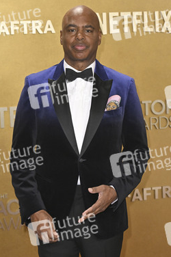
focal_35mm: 85
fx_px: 607
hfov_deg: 16.0
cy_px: 127
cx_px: 83
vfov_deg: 23.9
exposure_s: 1/320
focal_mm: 80
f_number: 5.6
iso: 2500
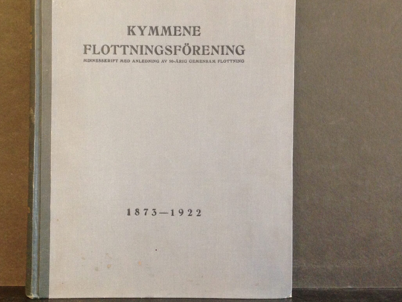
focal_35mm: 41
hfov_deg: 45.5
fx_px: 476
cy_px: 125
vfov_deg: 35.0
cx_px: 157
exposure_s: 1/20
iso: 200
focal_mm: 4.12
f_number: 2.4
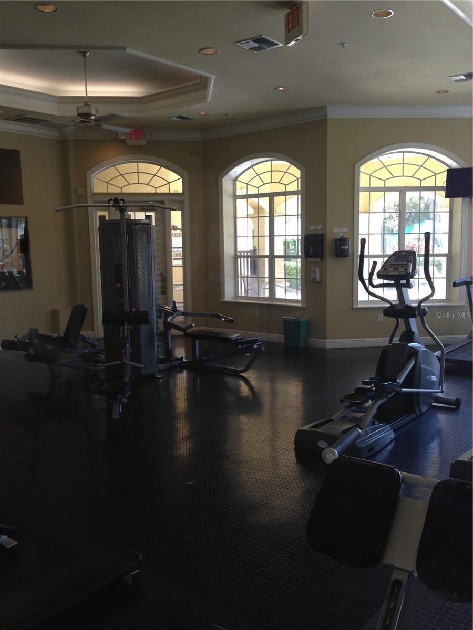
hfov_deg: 42.9
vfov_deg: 55.4
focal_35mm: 33
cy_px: 315
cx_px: 236
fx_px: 601
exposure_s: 1/60
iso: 64
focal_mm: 4.12
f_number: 2.4
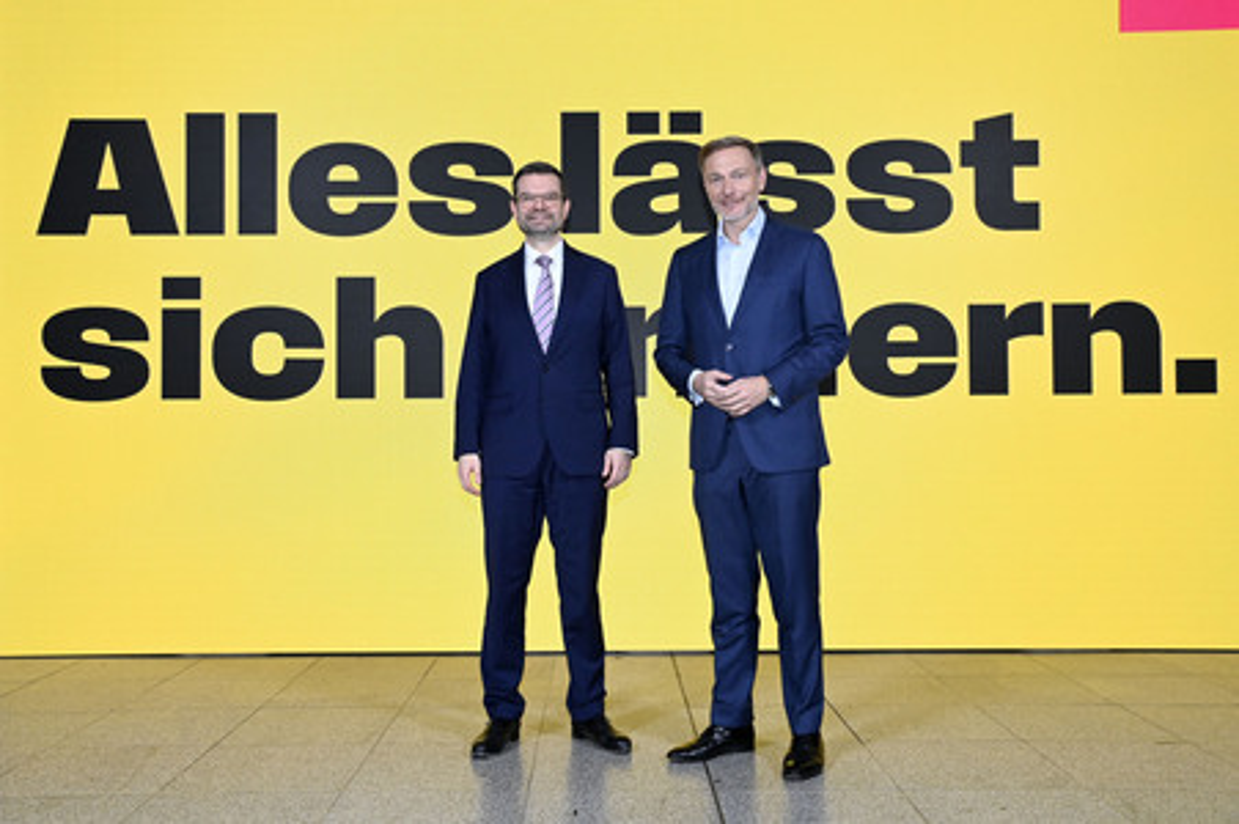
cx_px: 620
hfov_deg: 55.8
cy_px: 412
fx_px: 1169
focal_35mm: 34
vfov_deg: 38.8
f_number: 6.3
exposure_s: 1/250
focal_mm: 34
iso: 4000
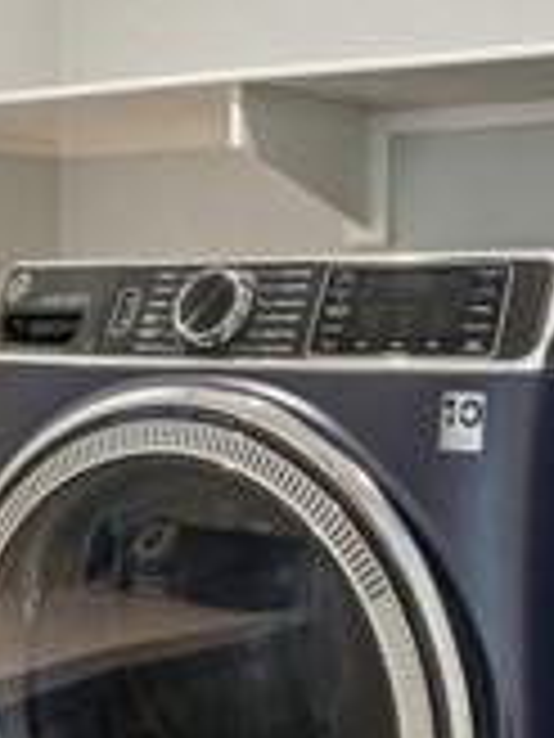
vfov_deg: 32.0
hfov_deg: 23.4
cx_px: 559
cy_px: 270
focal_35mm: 60
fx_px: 1280
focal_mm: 16
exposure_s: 1/6
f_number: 8
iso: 400
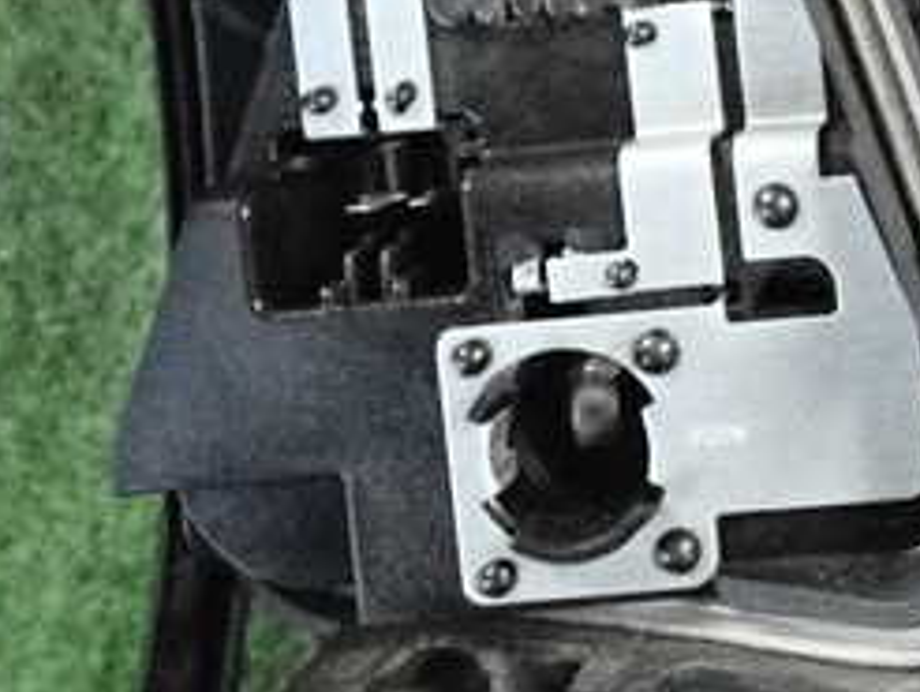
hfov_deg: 23.1
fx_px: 2075
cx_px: 1073
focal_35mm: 78
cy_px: -45
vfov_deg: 18.3
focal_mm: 5.79
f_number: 2.4
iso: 5000
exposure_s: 1/125
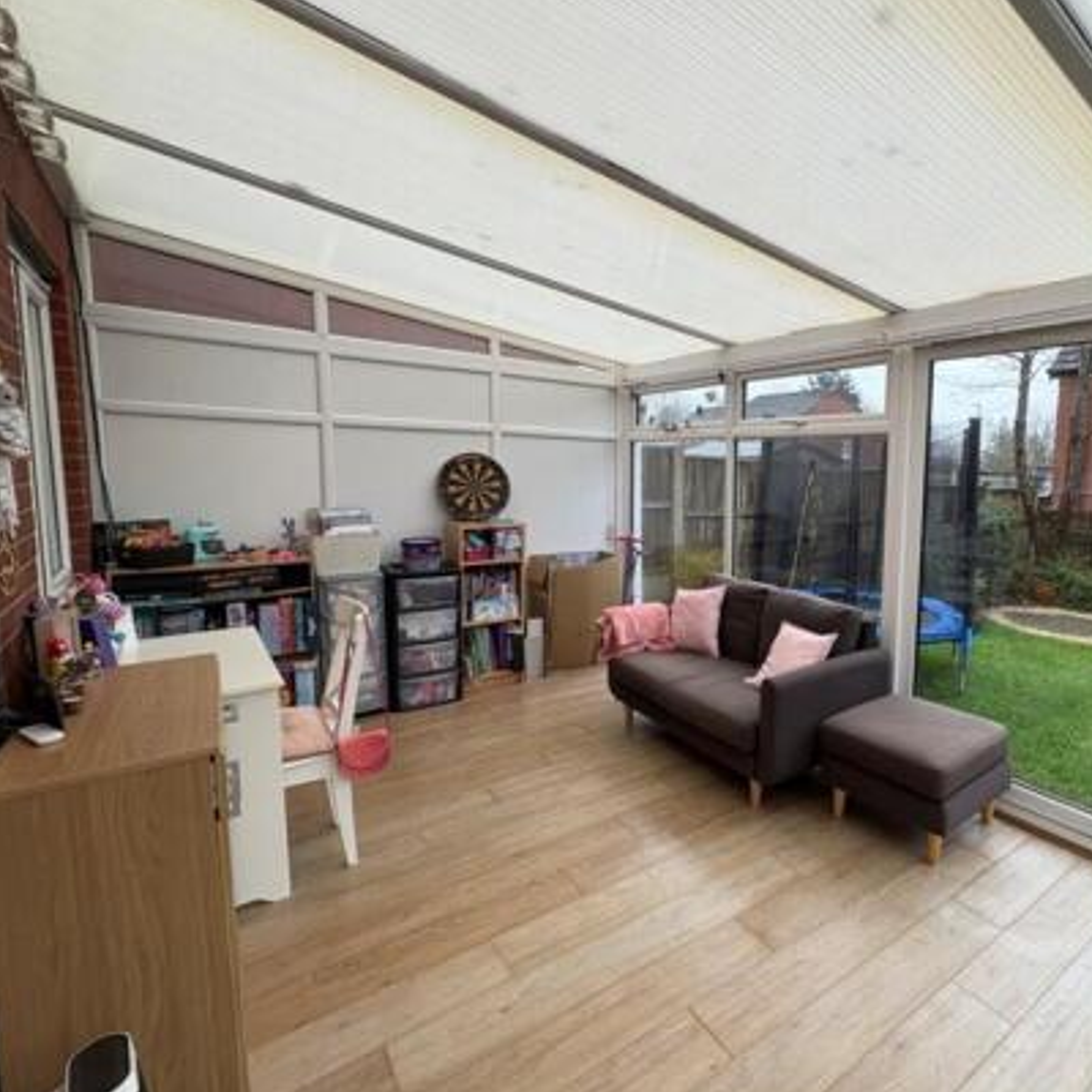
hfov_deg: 77.8
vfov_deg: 80.7
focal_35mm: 18
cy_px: 536
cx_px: 740
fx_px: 642
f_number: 2.2
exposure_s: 1/100
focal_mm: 2.22
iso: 100
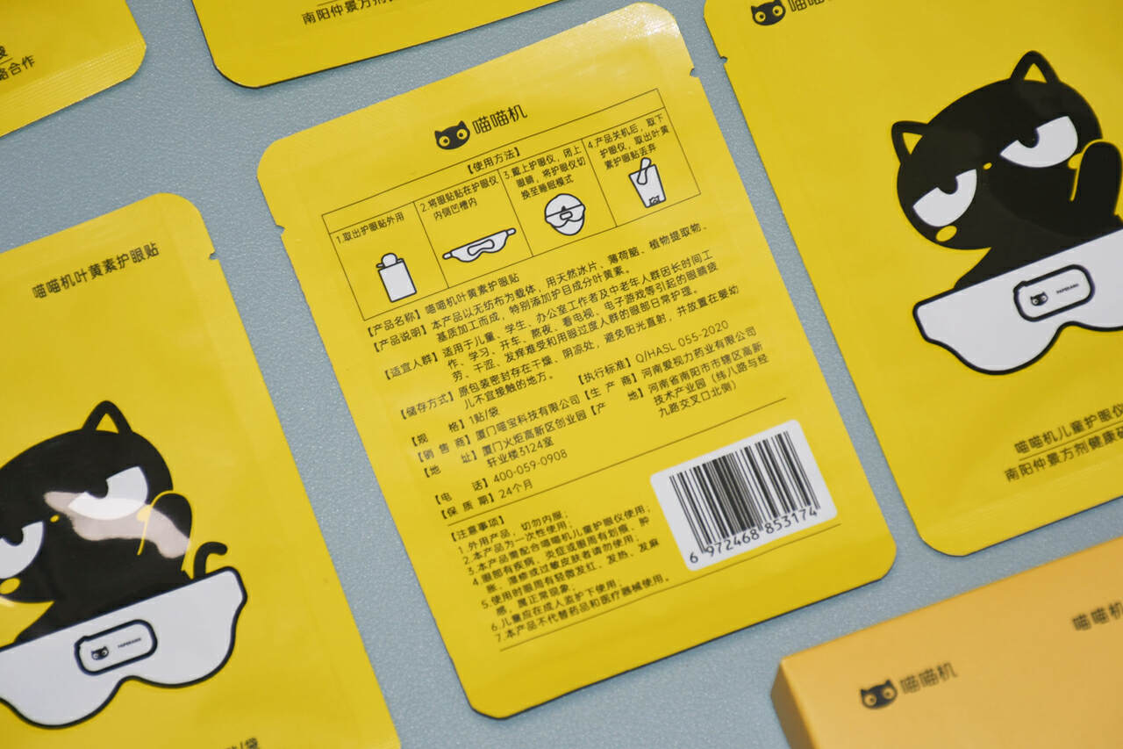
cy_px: 374
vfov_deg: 6.5
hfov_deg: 9.8
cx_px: 562
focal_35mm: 210
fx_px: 6550
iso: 400
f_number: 5.6
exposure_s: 1/100
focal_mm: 140
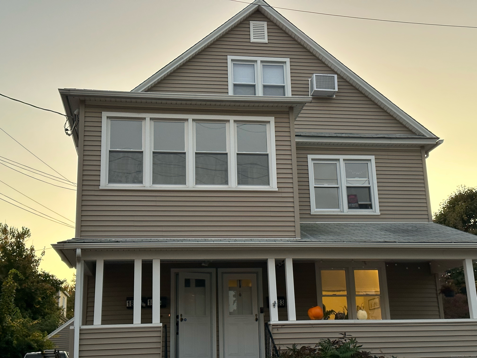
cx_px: 238
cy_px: 179
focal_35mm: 48
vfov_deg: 30.3
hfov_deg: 39.7
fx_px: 661
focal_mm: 6.86
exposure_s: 1/44
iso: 250
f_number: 1.78
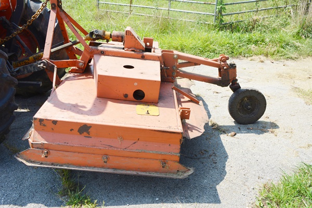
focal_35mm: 33
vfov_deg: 40.0
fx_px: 286
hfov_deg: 57.2
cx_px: 156
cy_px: 104
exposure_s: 1/250
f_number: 8
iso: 140
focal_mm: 22
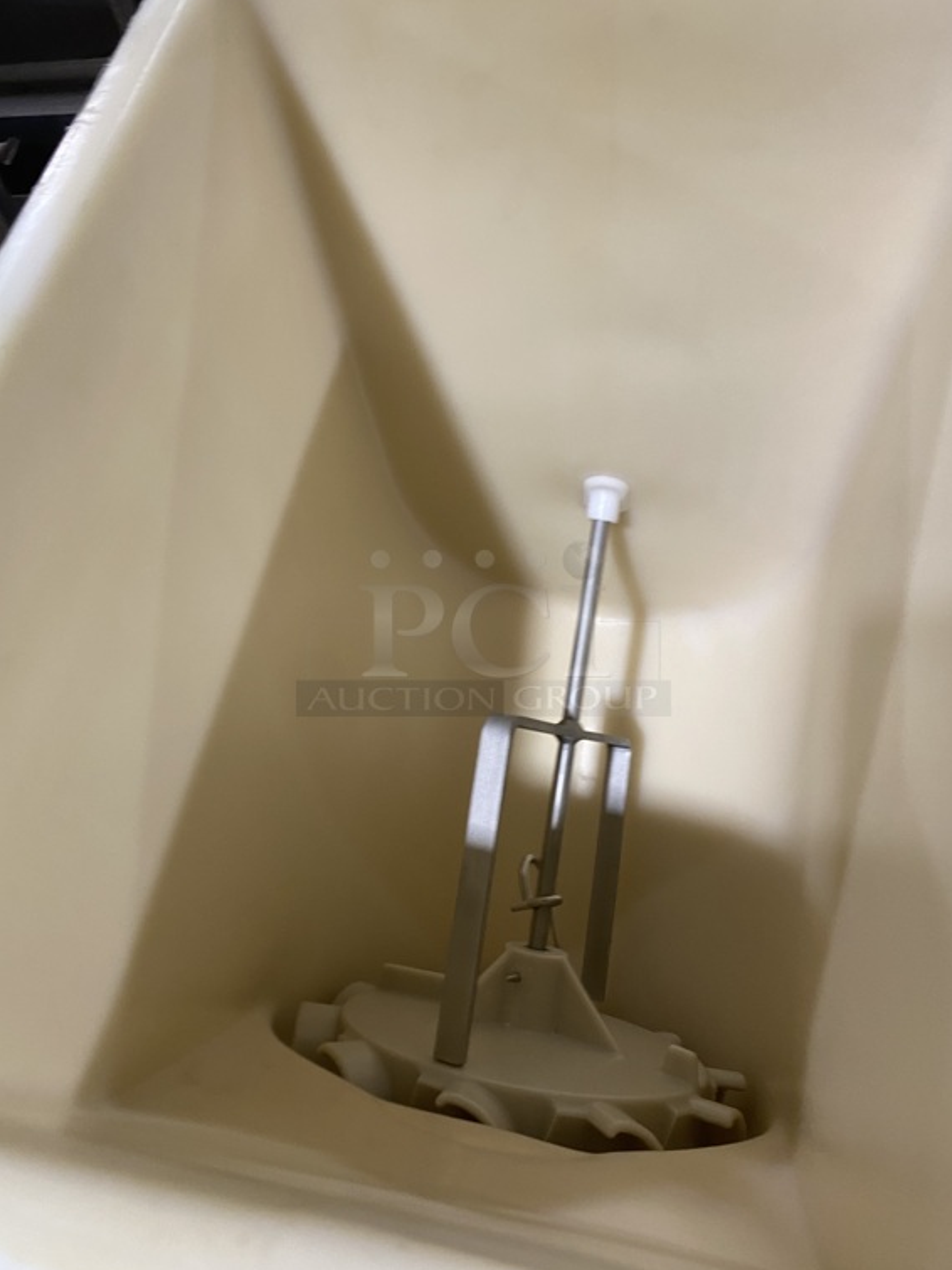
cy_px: 628
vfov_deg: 63.5
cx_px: 484
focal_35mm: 28
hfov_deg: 49.7
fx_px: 1027
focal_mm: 4.25
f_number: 1.8
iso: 160
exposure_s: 1/60
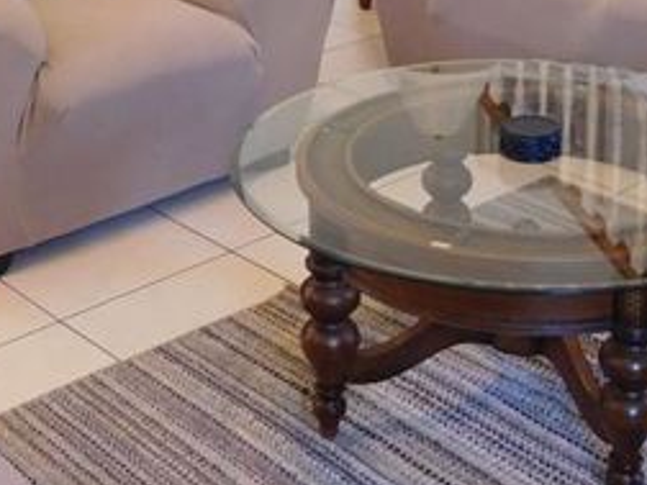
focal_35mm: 70
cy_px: 21
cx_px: 420
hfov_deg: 27.6
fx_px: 1308
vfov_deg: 20.5
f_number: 3.4
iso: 280
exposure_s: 1/30
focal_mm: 4.5
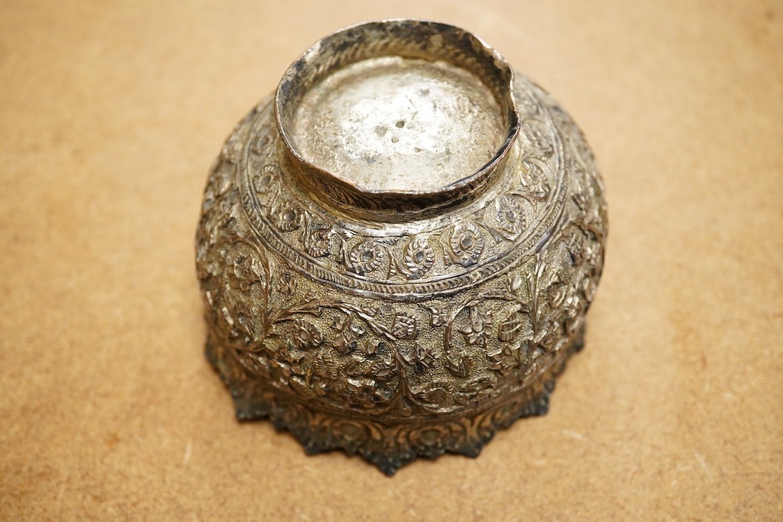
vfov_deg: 29.9
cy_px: 261
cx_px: 392
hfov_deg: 43.6
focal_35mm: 45
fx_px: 979
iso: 2500
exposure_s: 1/200
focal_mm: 30
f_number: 7.1
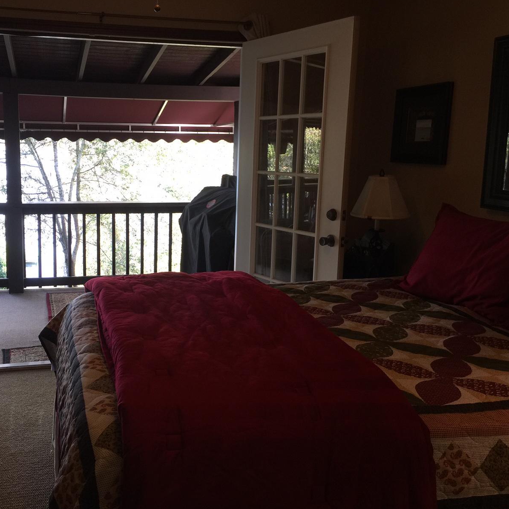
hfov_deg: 46.7
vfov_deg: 47.2
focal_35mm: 35
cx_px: 181
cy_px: 254
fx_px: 582
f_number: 2.2
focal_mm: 4.15
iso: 32
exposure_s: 1/40
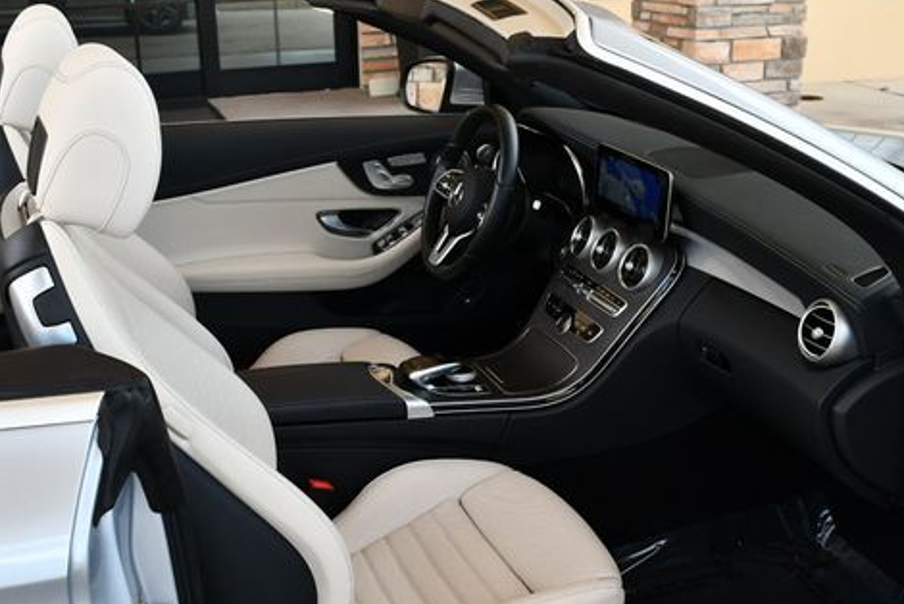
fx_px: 1231
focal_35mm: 49
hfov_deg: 40.3
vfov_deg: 27.4
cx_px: 454
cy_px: 392
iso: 250
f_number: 5.6
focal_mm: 18
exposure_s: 1/250
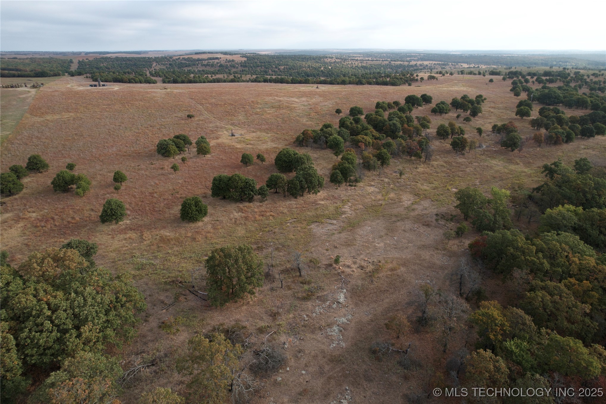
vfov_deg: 57.2
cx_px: 303
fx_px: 370
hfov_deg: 78.6
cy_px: 202
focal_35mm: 22
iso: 200
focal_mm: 8.38
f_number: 2.8
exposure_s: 1/725
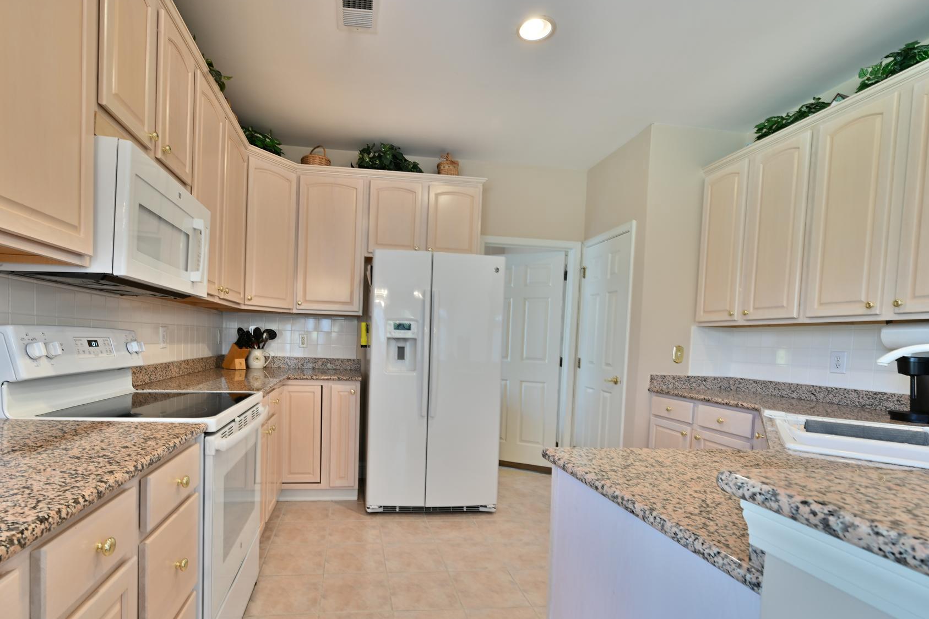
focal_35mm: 17
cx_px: 396
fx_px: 439
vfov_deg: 69.9
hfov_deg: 92.6
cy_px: 360
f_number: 8
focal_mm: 14
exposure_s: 1/2
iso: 100
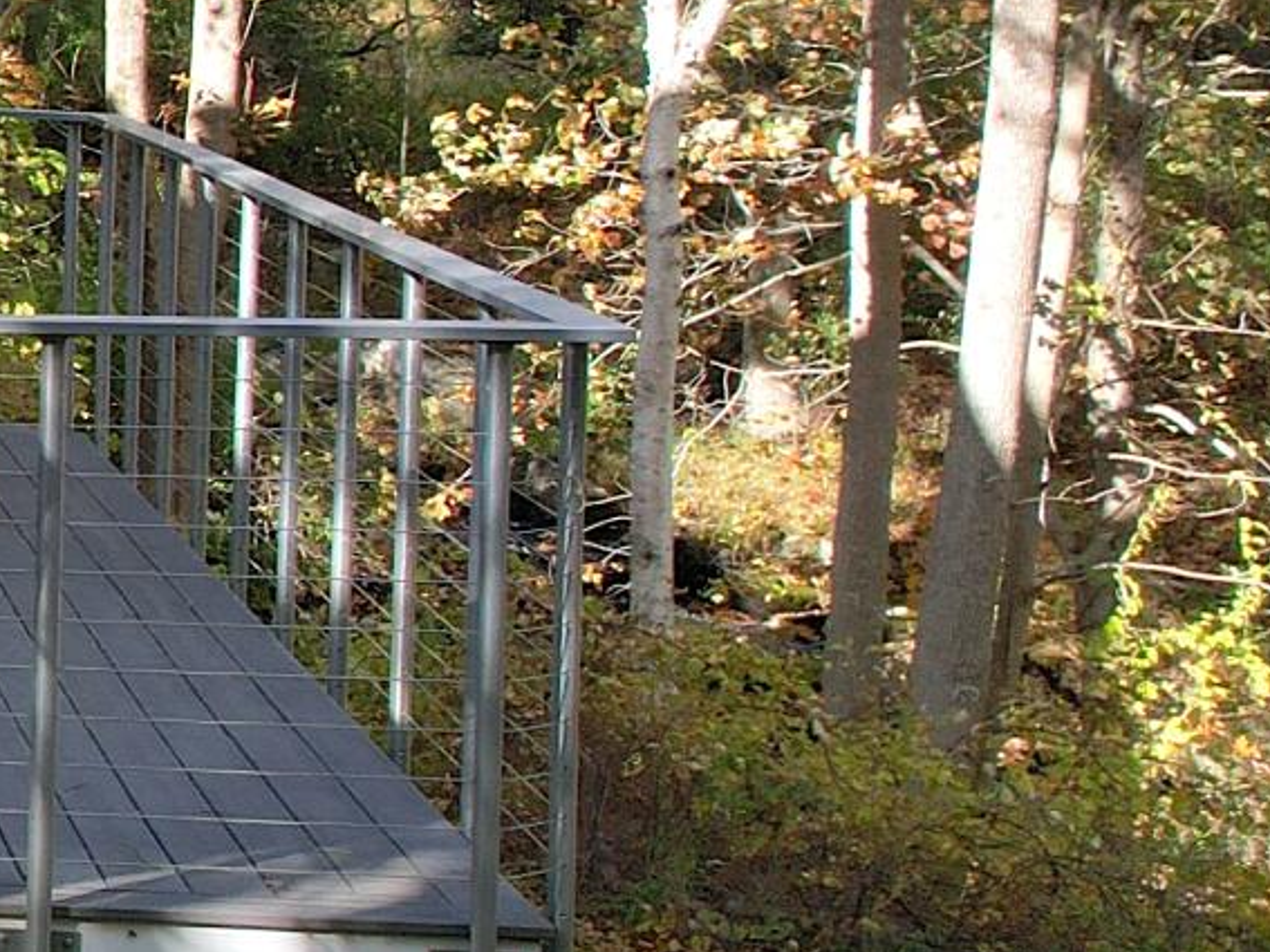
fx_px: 4108
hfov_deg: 12.9
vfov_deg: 13.1
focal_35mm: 112
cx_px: -1861
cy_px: 175
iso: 100
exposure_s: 1/500
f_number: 2.8
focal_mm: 8.38
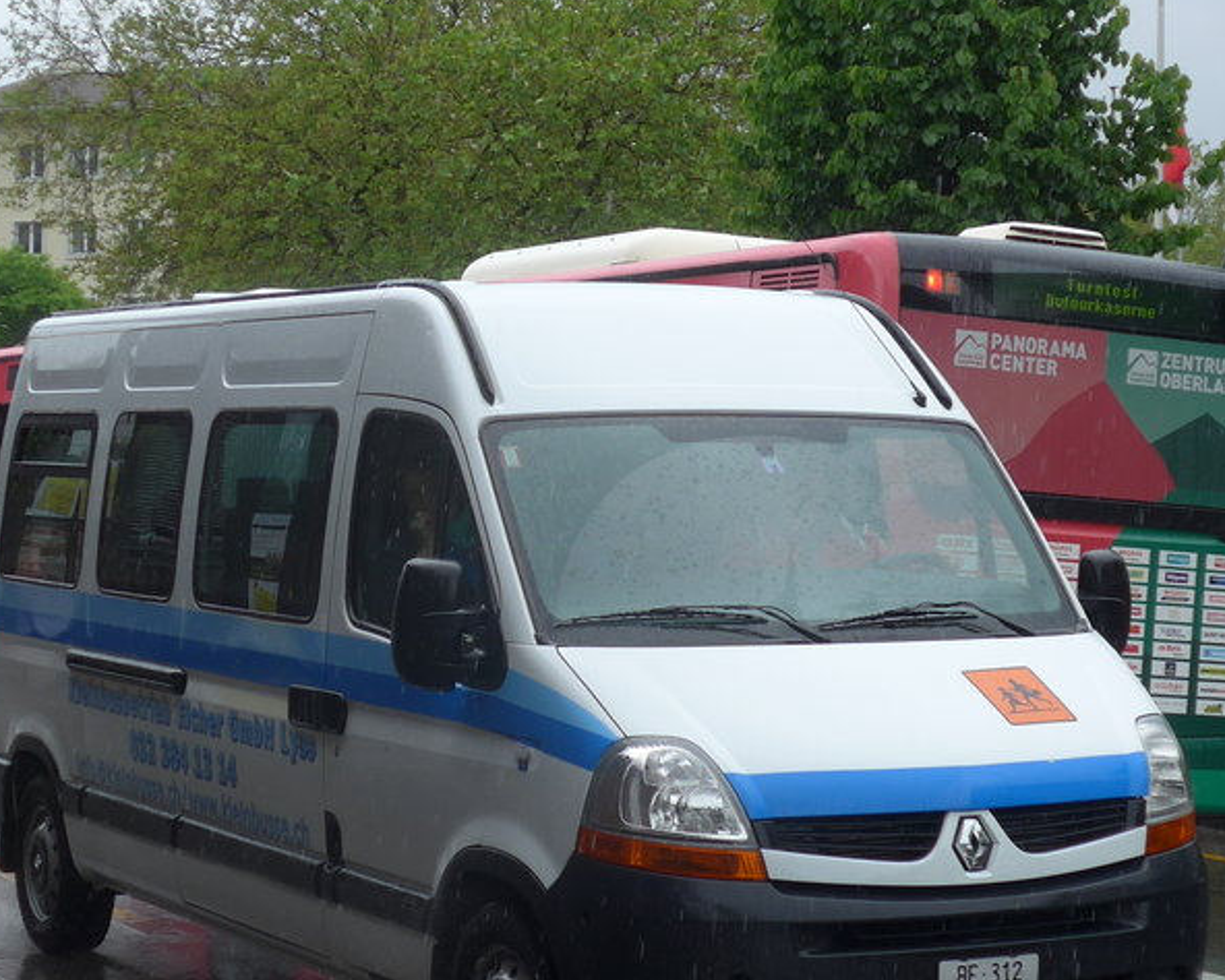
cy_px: 538
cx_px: 617
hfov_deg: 21.0
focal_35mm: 91
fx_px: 3300
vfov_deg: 16.9
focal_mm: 9.5
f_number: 3
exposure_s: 1/640
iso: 80
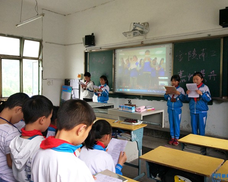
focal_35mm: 32
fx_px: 216
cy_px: 88
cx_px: 109
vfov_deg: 45.8
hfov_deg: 55.7
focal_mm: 4.26
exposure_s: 1/50
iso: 245
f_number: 2
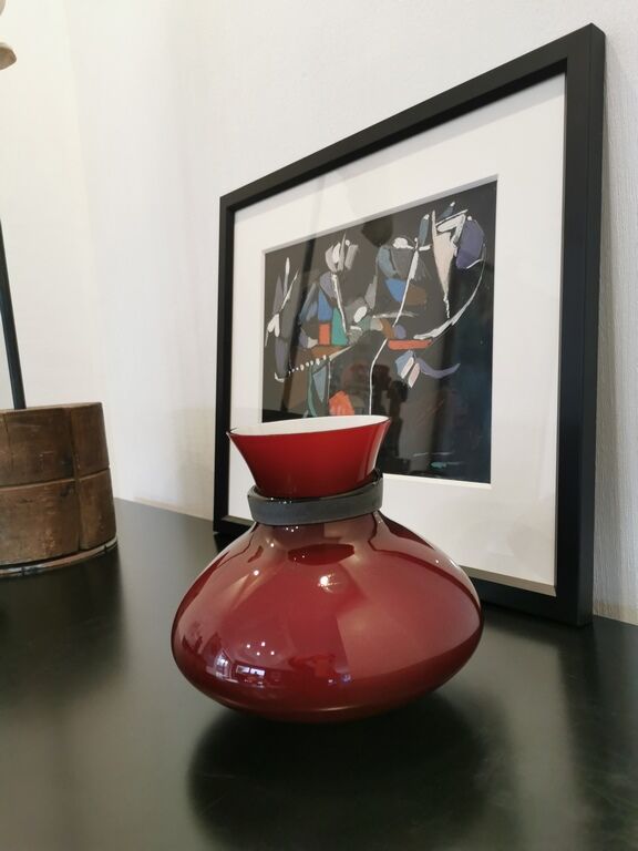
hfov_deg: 51.4
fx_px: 664
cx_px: 319
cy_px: 426
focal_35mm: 27
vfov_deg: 65.3
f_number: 1.8
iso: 200
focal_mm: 5.58
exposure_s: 1/50
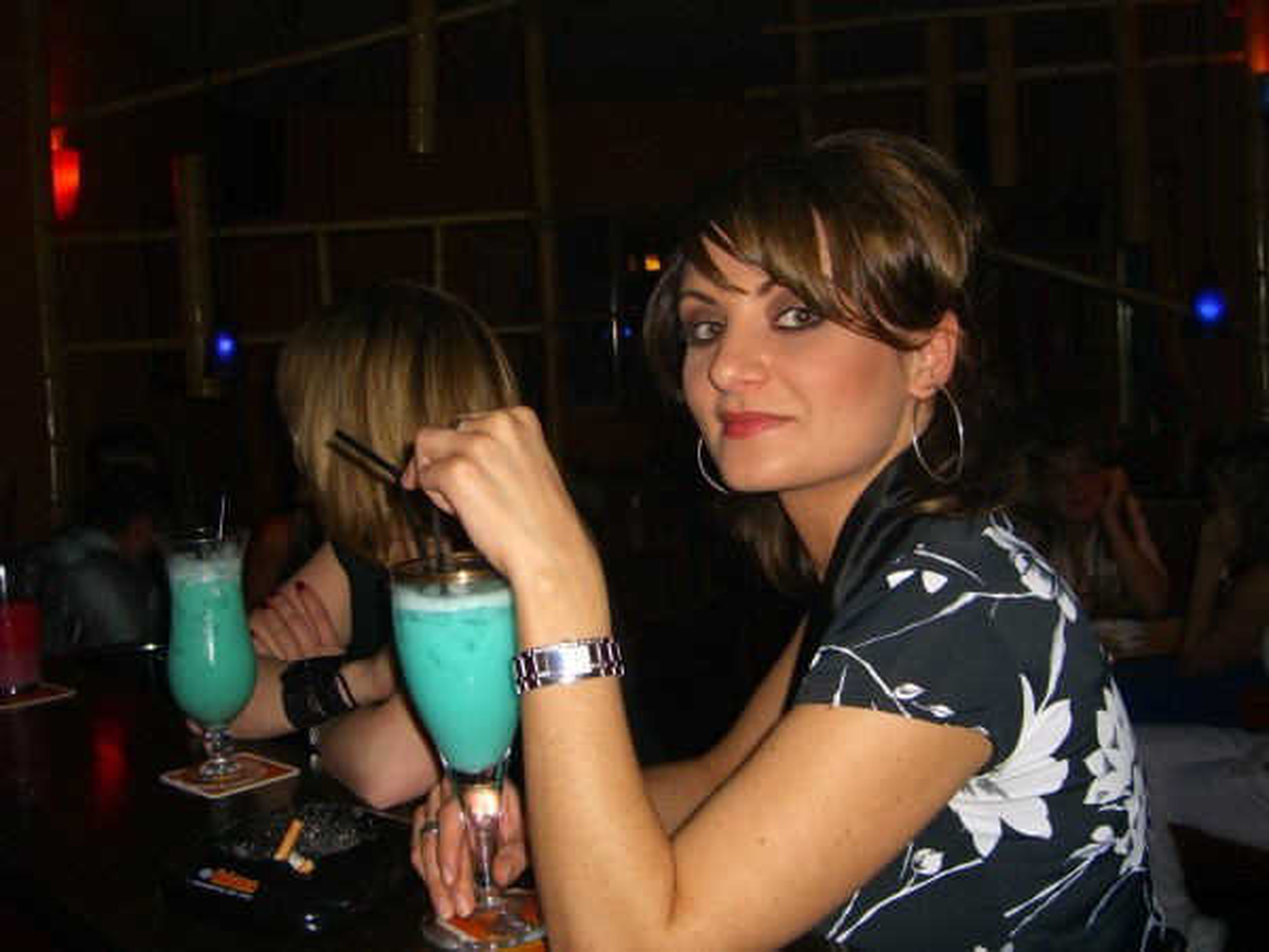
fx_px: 1393
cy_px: 476
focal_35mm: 38
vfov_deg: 37.7
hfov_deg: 49.0
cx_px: 634
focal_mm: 7.9
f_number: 2.8
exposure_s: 1/60
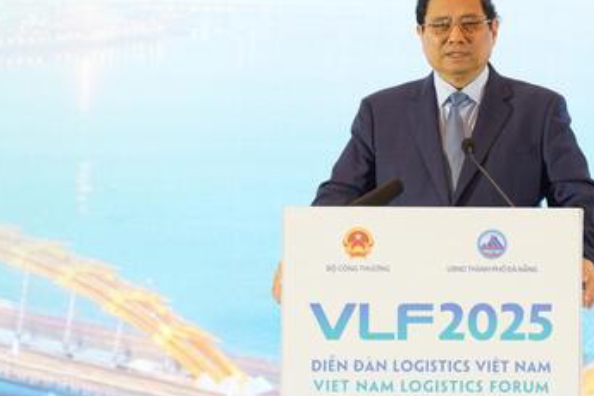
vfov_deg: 3.0
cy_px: 140
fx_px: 7655
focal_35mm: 464
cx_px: 517
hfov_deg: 4.4
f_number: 3.2
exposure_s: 1/250
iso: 800
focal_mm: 200
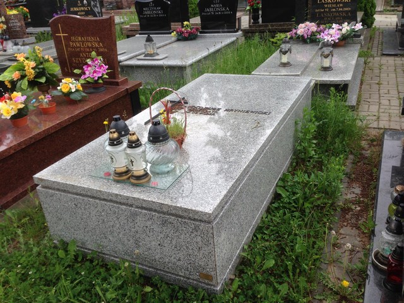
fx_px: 385
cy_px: 152
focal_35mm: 33
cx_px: 202
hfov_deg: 55.4
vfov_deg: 42.9
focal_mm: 4.12
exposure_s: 1/809
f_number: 2.4
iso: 50
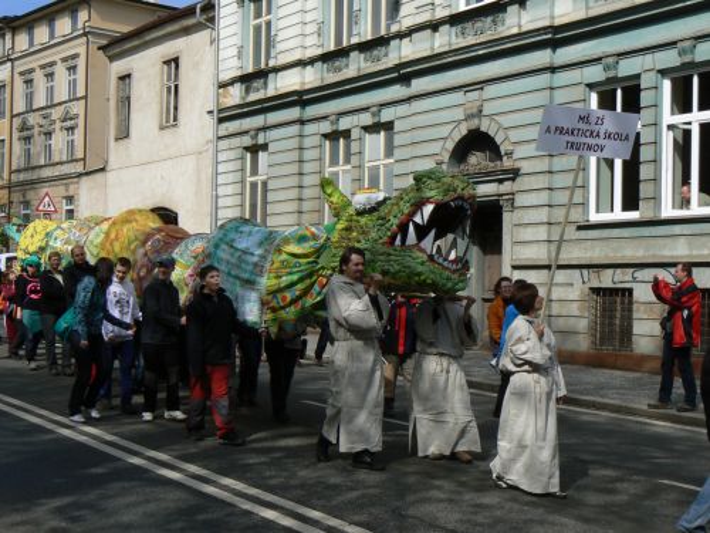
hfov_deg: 33.8
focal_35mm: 57
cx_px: 355
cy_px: 266
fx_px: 1169
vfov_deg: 25.7
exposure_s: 1/400
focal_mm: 9.5
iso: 80
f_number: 8
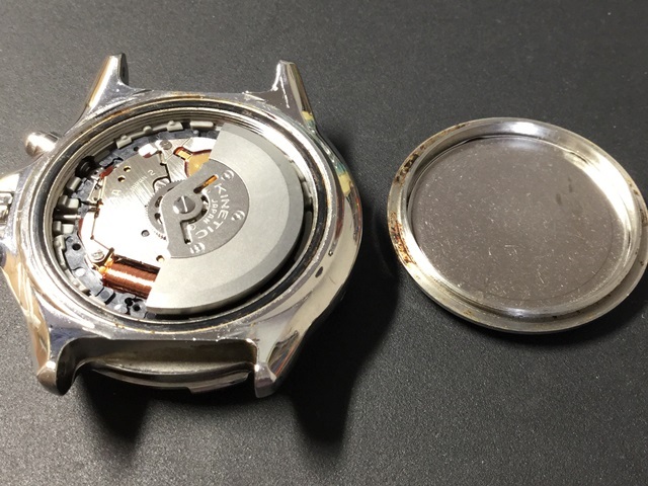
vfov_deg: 45.4
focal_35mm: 31
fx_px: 580
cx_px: 324
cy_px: 243
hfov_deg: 58.4
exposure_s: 1/30
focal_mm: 3.3
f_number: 2.4
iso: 64
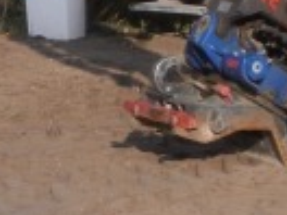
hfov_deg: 5.2
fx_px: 3026
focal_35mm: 365
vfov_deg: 4.0
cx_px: 741
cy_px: -250
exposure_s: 1/1000
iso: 160
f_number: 4.5
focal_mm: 10.9
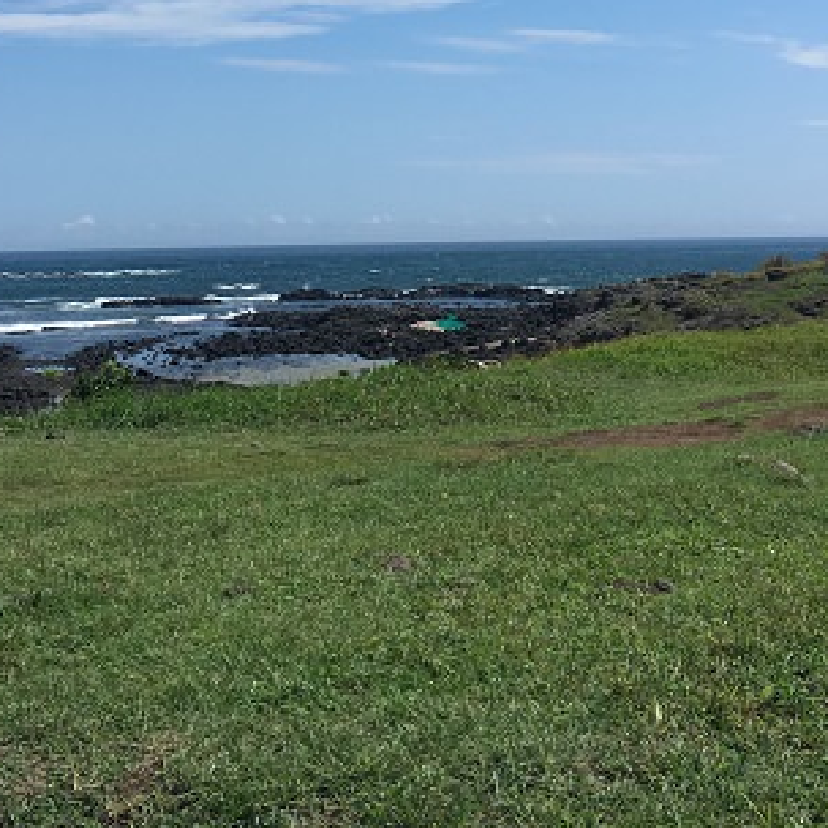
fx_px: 1461
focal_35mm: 54
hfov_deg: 31.6
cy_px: 27
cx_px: 351
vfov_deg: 29.8
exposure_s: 1/2404
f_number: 2.2
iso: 25
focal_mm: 4.15
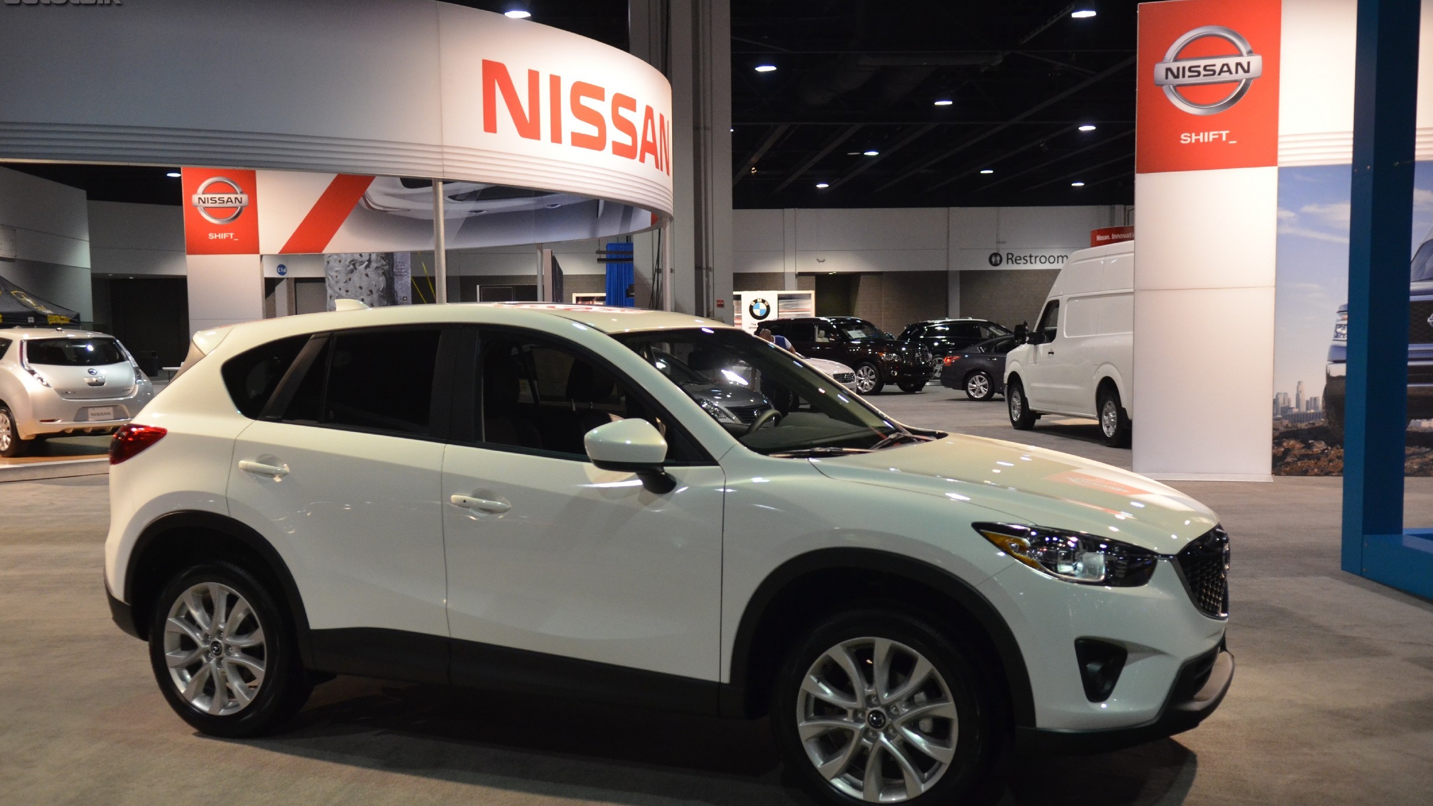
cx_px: 716
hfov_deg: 52.8
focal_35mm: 38
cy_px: 460
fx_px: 1444
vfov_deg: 31.2
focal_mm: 24
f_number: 2.8
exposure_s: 1/80
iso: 1600
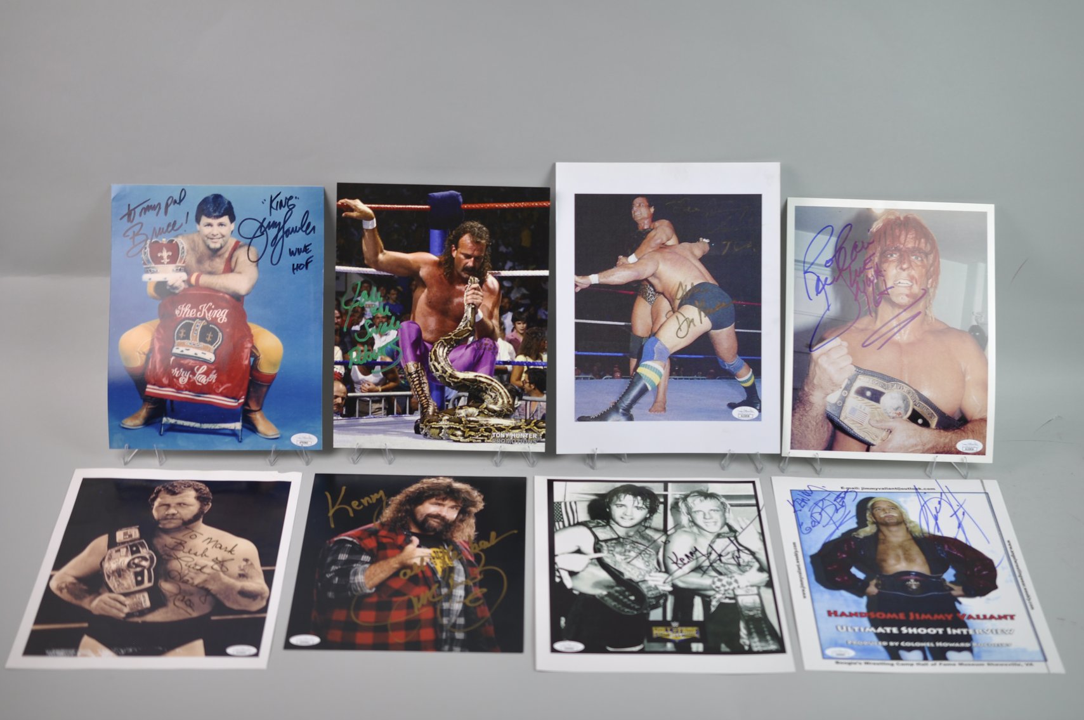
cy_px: 360
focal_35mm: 60
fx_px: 1804
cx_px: 542
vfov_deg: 22.6
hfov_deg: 33.4
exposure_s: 1/40
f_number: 3.2
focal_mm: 40
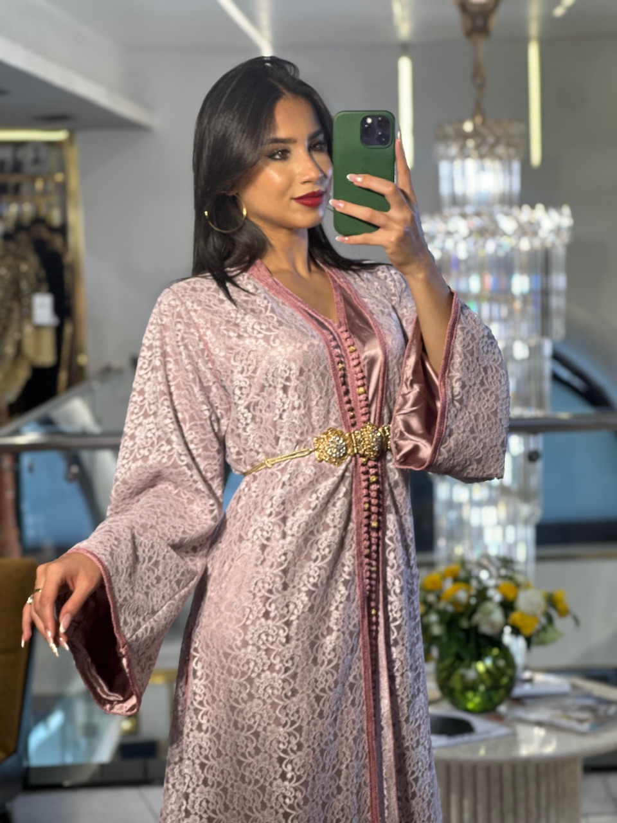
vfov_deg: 25.3
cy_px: 412
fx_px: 1830
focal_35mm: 77
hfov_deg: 19.1
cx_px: 308
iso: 40
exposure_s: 1/100
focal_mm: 9
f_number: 2.8
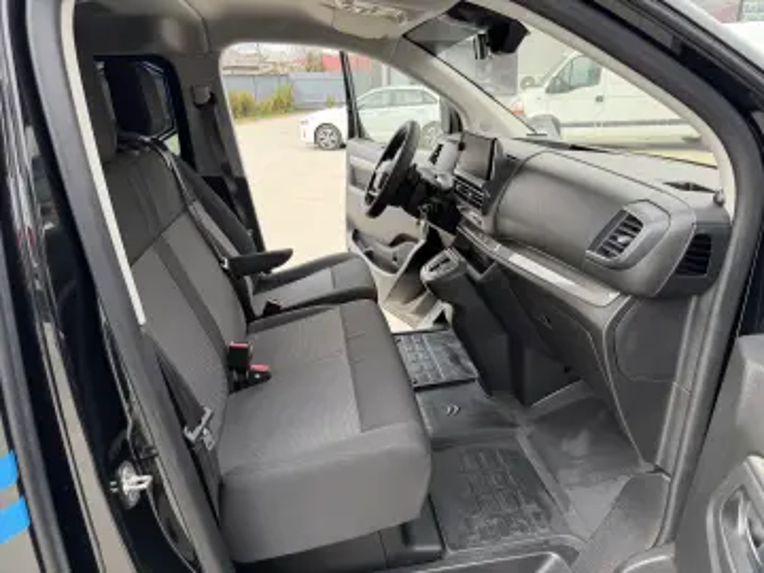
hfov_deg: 71.6
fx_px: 530
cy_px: 286
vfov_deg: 56.8
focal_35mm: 24
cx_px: 382
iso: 100
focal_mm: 6.76
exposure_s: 1/543
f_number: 1.78
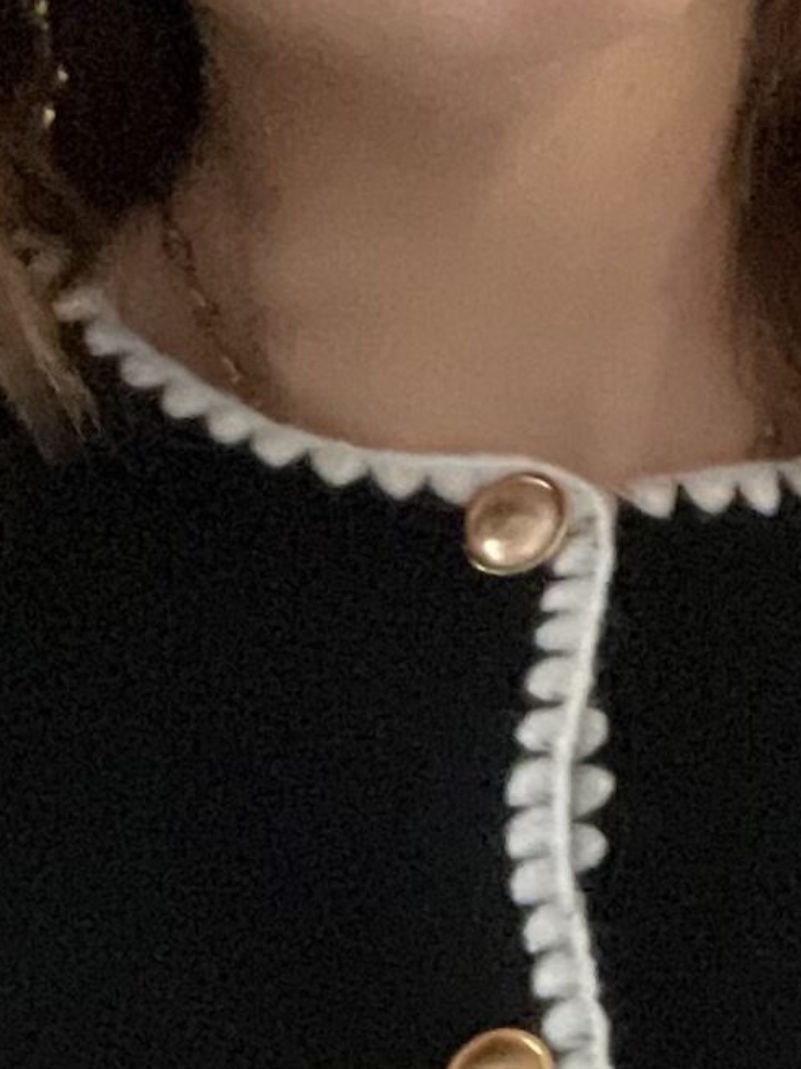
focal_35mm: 132
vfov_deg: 13.7
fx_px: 4074
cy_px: 1799
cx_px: 550
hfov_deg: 11.2
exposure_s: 1/20
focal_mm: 2.71
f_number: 2.2
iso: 800
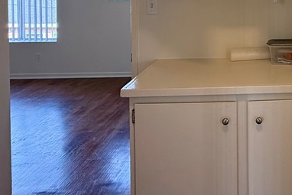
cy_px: -9
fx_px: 316
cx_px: 272
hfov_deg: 44.3
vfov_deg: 31.2
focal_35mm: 39
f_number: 2.2
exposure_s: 1/120
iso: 160
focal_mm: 2.22
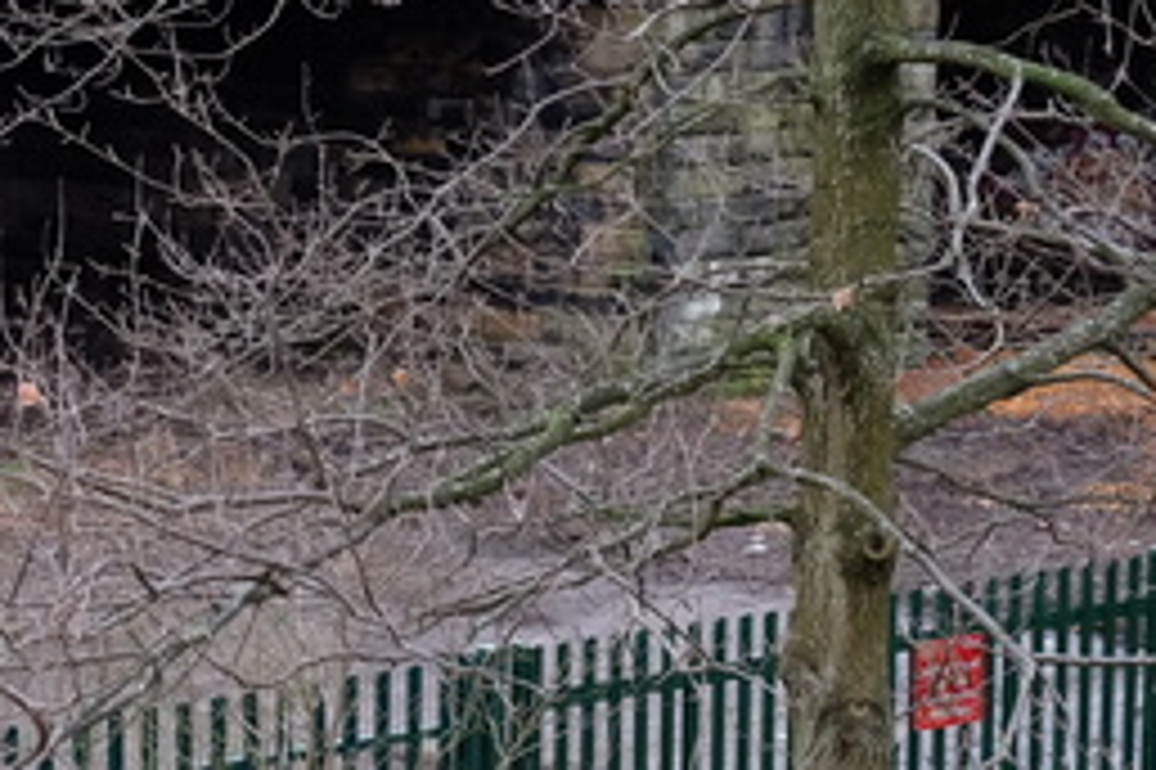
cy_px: 338
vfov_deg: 12.7
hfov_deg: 18.1
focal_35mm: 108
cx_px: -189
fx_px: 3466
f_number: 5
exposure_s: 1/180
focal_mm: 23.3
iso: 1600
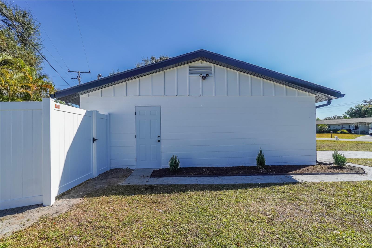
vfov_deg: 77.3
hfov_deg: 100.4
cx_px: 186
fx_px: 155
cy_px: 124
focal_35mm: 15
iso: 100
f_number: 8
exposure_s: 1/350
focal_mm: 10
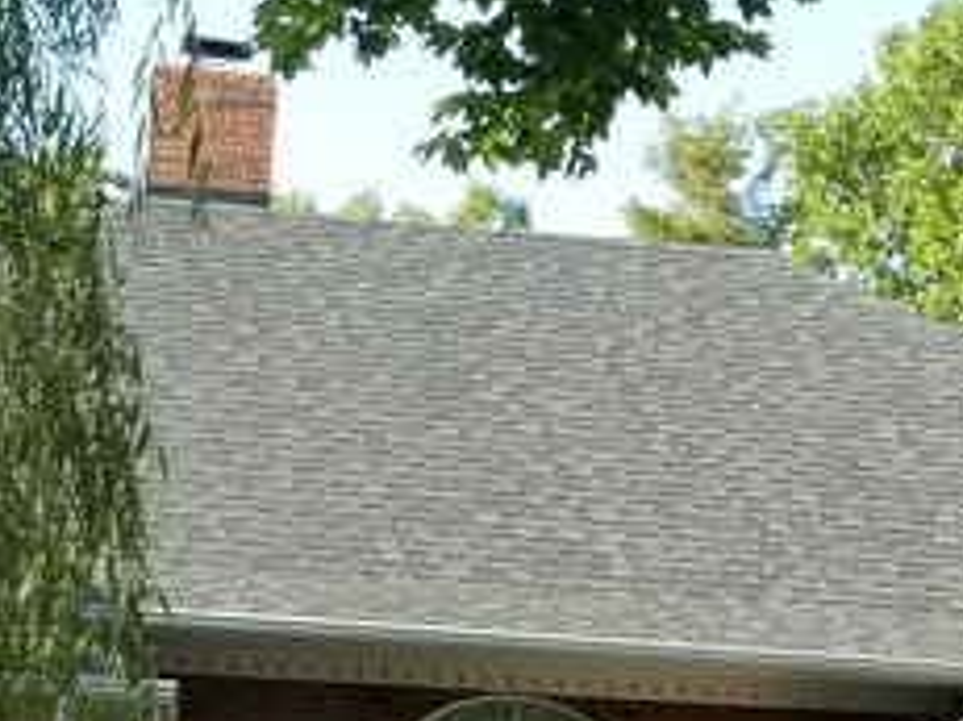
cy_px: 721
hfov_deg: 14.5
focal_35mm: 135
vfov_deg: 10.9
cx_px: 825
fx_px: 3754
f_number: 1.7
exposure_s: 1/196
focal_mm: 4.3
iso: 50
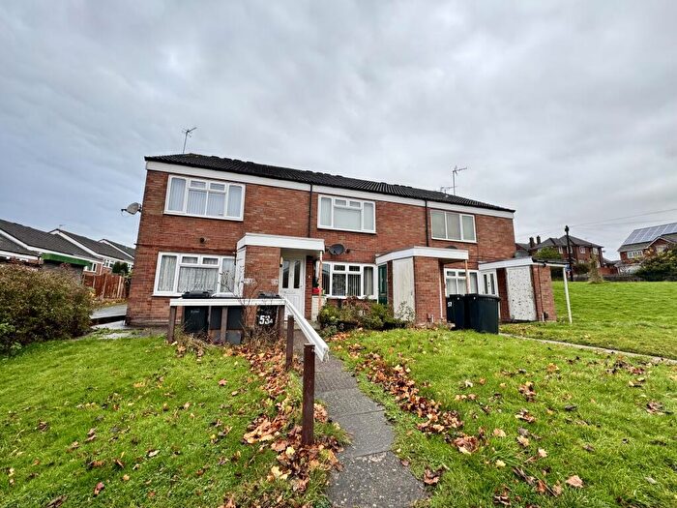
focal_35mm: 14
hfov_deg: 102.1
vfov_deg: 85.7
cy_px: 254
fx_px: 274
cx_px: 338
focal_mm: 2.22
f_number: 2.2
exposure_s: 1/99
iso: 50
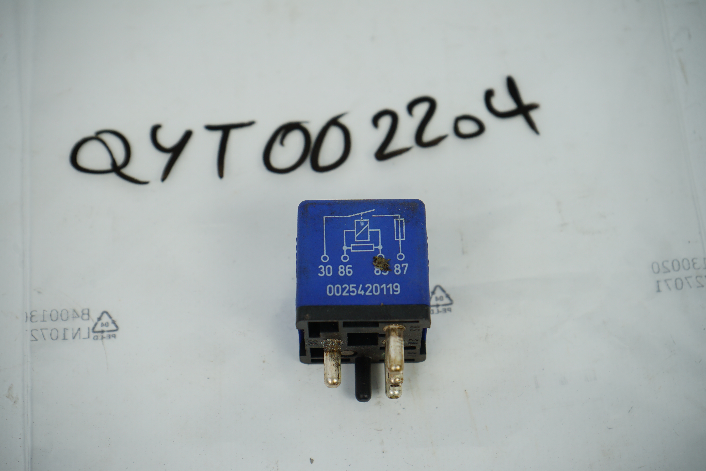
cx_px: 353
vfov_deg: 19.5
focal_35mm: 70
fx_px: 1373
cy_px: 236
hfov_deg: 28.8
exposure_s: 1/200
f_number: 7.1
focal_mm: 70
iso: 200
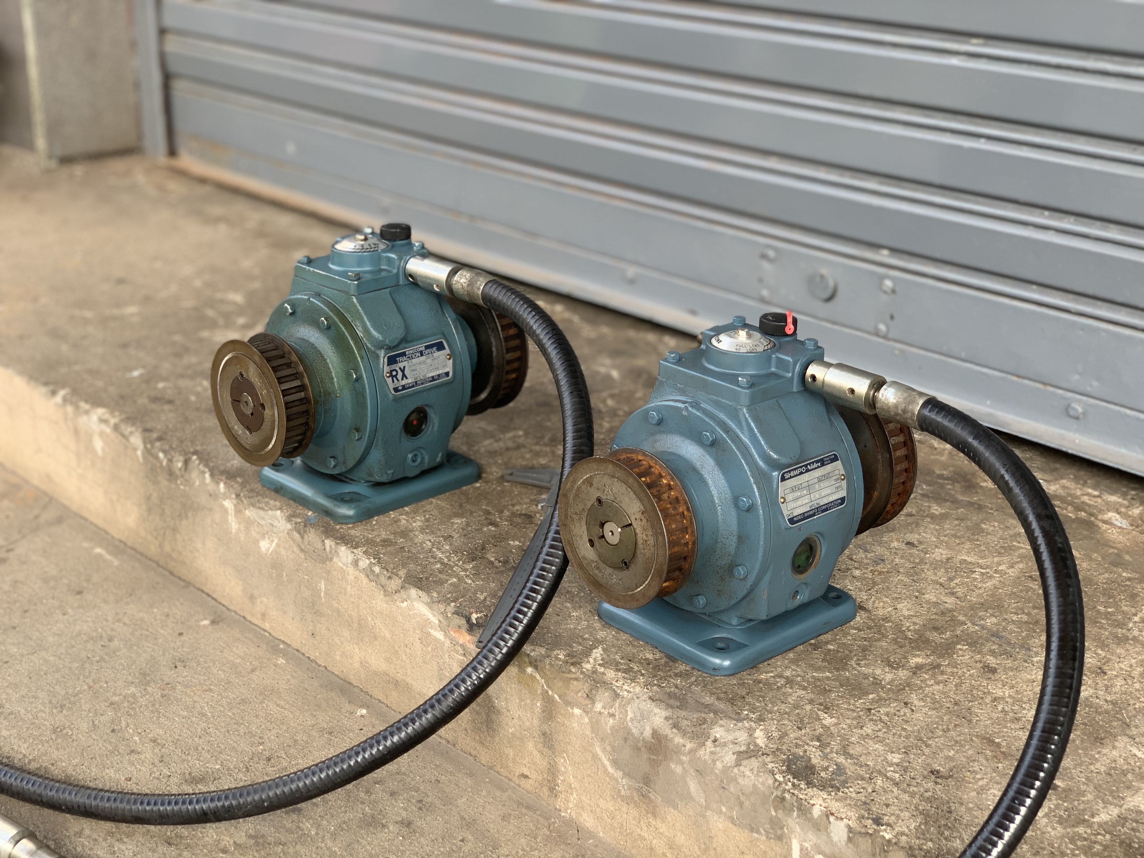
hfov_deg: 36.8
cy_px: 429
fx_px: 1719
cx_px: 572
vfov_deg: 28.0
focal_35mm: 52
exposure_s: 1/122
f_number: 2.4
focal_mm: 6
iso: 32
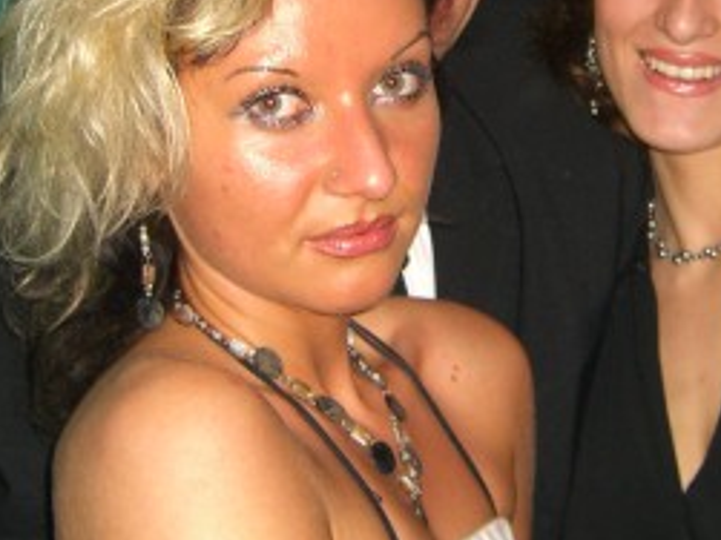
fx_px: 1894
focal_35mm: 91
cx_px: 462
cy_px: 86
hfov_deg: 21.5
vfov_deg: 16.1
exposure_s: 1/60
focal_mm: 7.9
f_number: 2.8
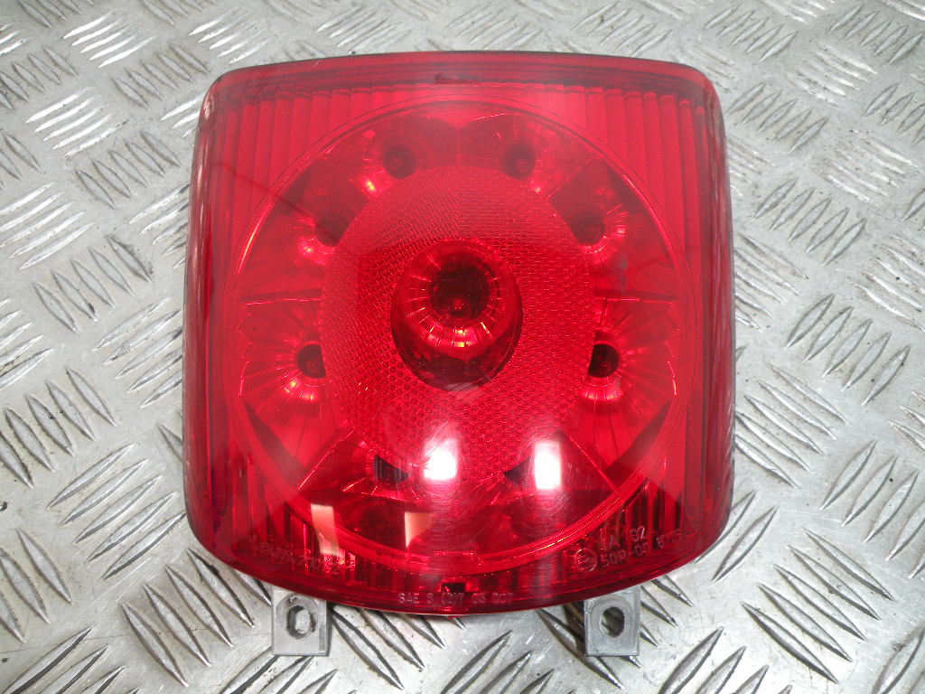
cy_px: 347
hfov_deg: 65.3
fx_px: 721
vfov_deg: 51.4
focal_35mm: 27
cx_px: 462
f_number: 2.8
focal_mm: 4.7
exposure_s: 1/62.6
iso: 82
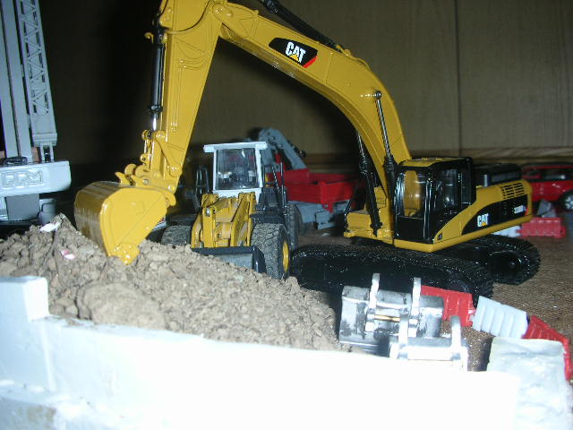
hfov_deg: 52.6
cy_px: 215
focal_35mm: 35
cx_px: 286
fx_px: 579
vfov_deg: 40.7
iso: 50
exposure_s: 1/60.1
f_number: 3
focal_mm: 5.8
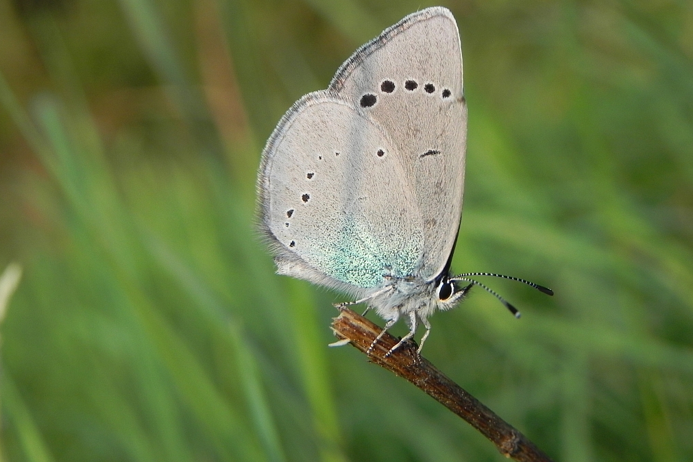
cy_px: 208
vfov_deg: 17.3
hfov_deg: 25.7
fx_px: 1521
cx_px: 344
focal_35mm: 79
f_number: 5.6
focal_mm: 13.4
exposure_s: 1/237
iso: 160
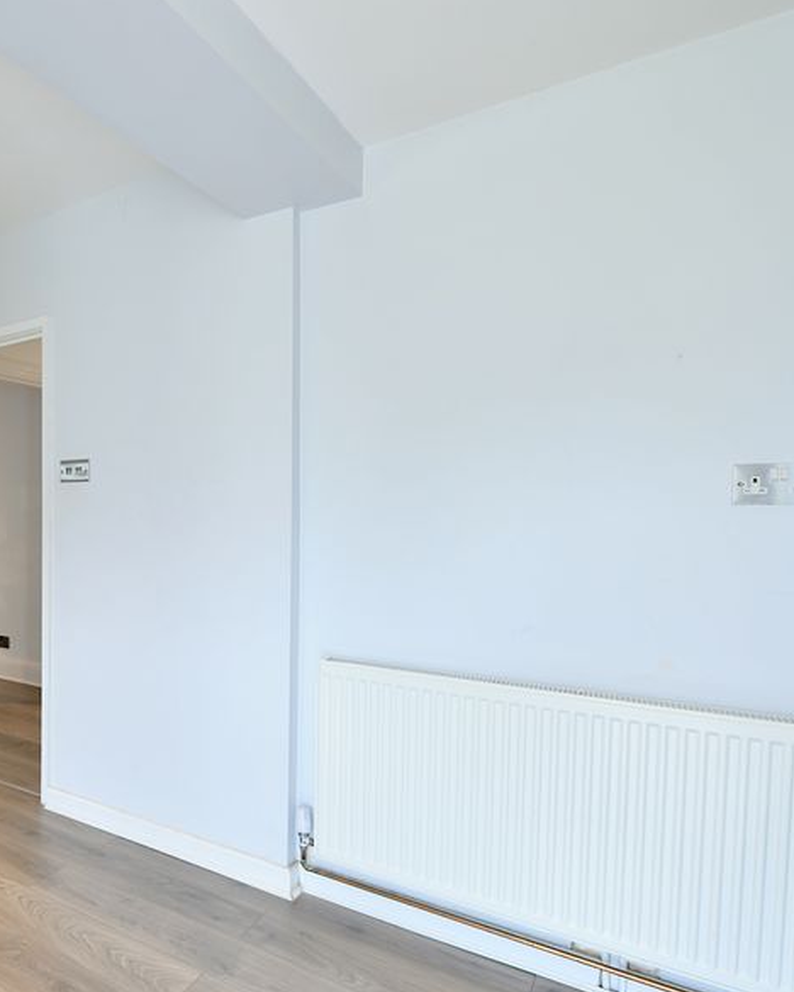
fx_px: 676
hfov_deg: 51.9
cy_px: 543
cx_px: 48
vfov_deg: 72.4
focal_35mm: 23
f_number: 4.5
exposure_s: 1/80
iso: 160
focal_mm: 14
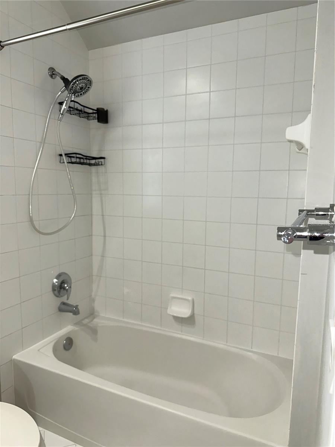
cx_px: 168
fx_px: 310
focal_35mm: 24
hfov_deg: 56.8
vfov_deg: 71.6
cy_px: 224
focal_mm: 6.86
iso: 200
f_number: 1.78
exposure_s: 1/120
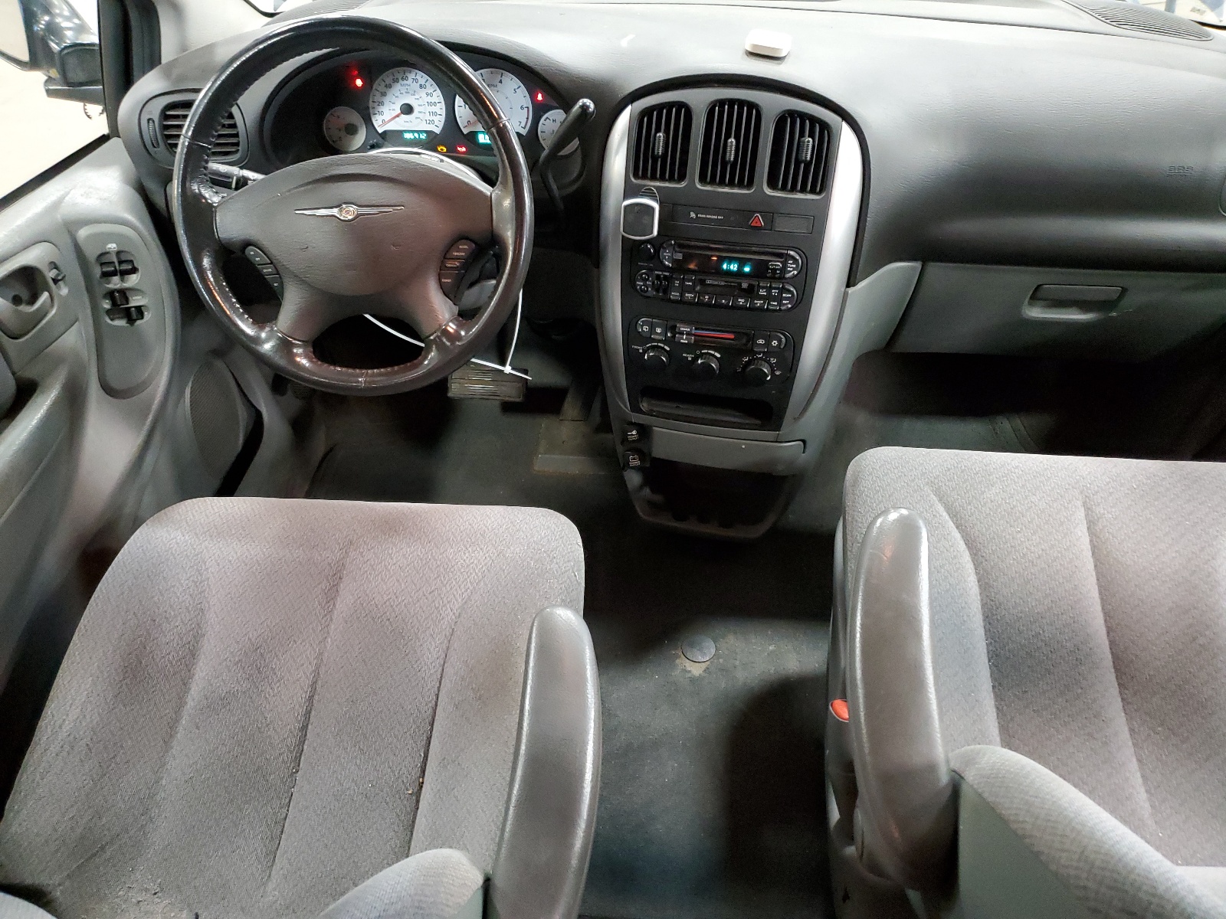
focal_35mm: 26
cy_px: 460
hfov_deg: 67.3
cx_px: 613
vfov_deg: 53.1
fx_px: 921
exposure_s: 1/15
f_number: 1.5
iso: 429
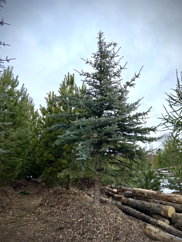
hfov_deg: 53.1
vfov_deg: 67.3
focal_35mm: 26
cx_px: 91
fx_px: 182
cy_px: 121
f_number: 1.8
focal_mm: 4.25
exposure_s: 1/1565
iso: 32
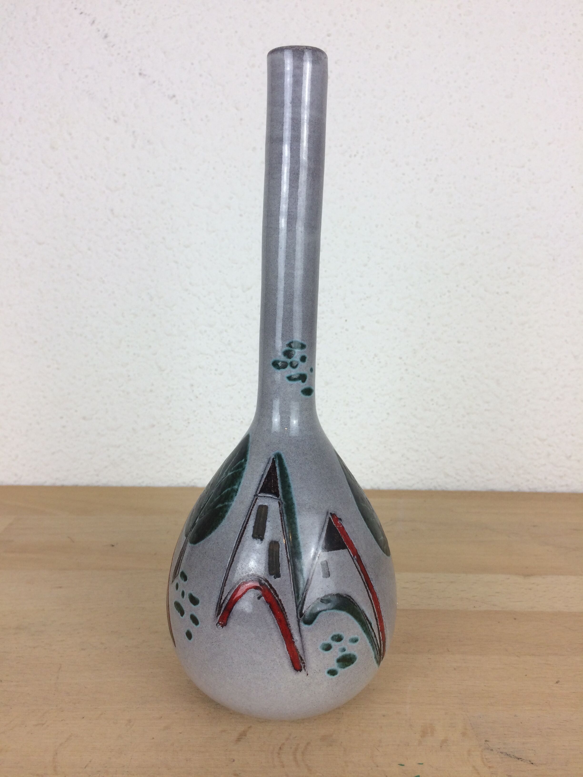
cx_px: 292
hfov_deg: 48.2
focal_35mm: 29
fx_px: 651
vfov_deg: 61.7
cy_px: 388
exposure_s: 1/100
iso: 50
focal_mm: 4.15
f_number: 2.2
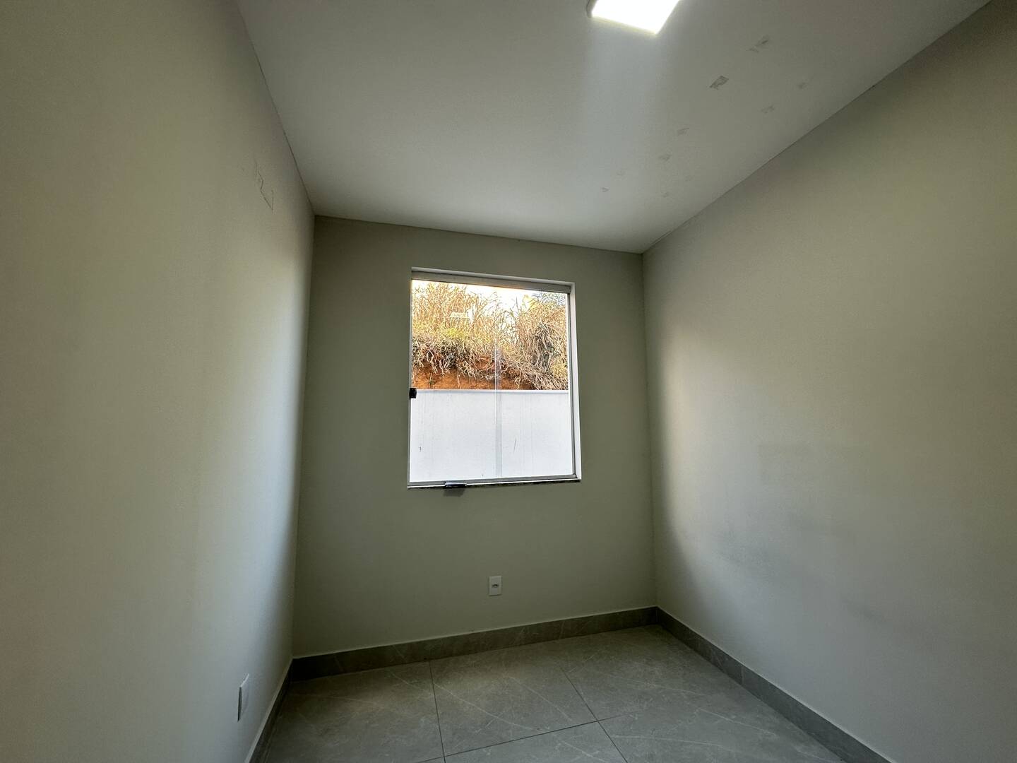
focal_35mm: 14
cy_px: 382
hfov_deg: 102.1
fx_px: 411
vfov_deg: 85.7
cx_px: 508
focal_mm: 2.22
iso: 64
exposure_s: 1/120
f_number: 2.2
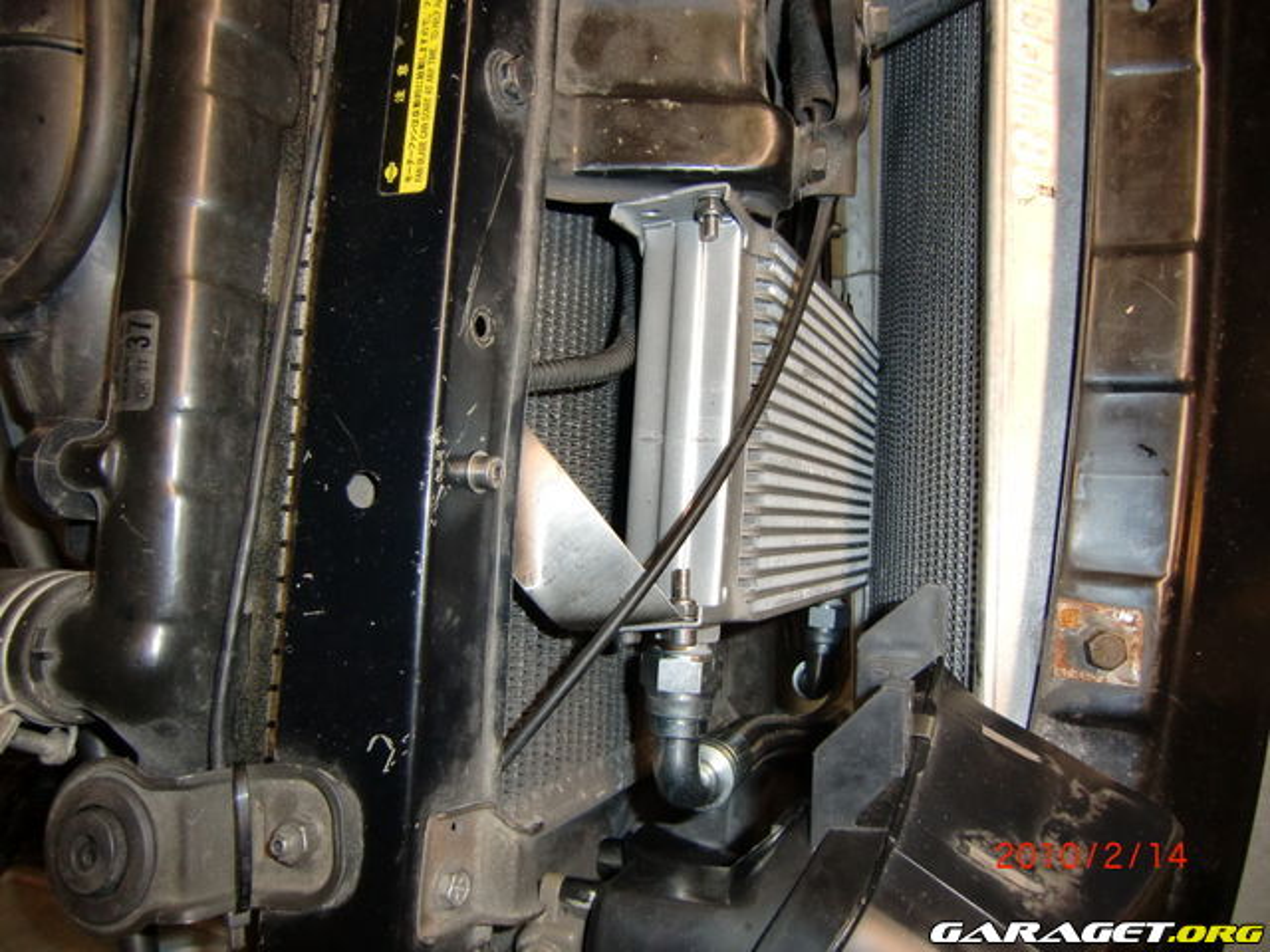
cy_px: 476
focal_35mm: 24
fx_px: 881
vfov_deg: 56.8
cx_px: 635
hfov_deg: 71.6
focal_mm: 4.3
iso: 125
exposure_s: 1/60
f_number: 3.2
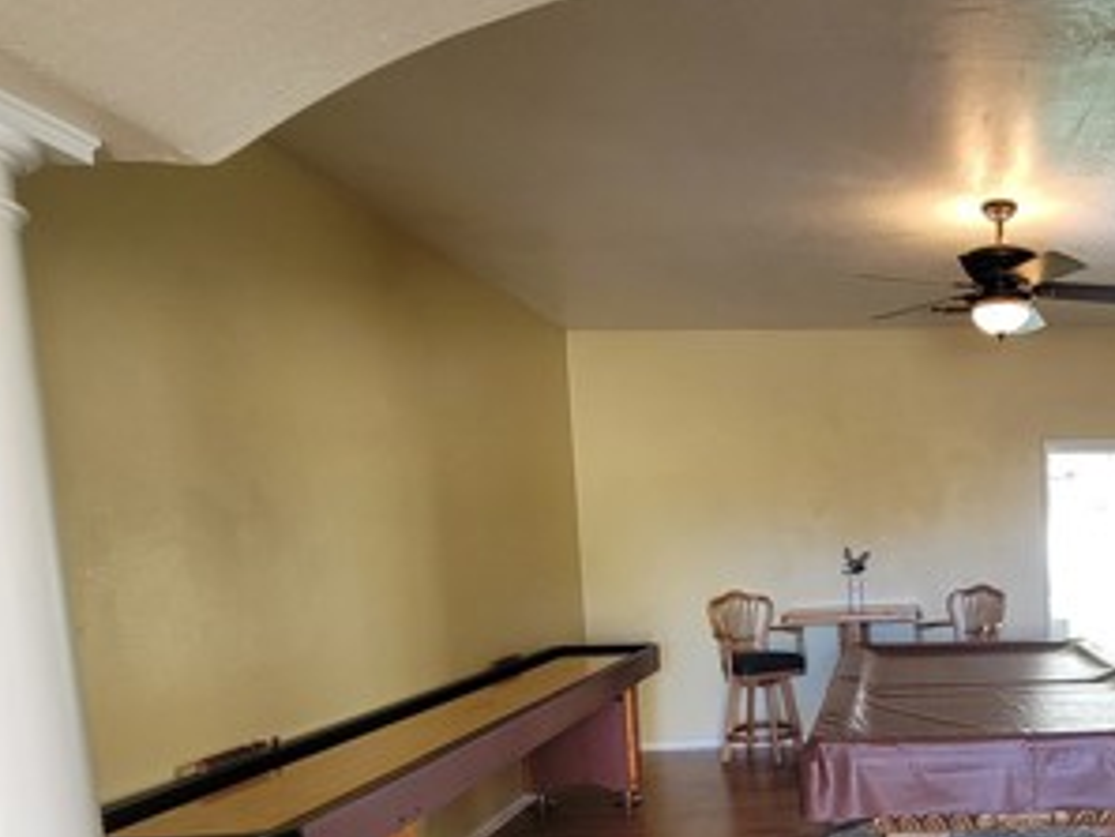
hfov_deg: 56.6
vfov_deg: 47.9
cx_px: 957
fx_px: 902
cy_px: 627
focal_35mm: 28
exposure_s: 1/60
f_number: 2.2
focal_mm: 2.2
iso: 160
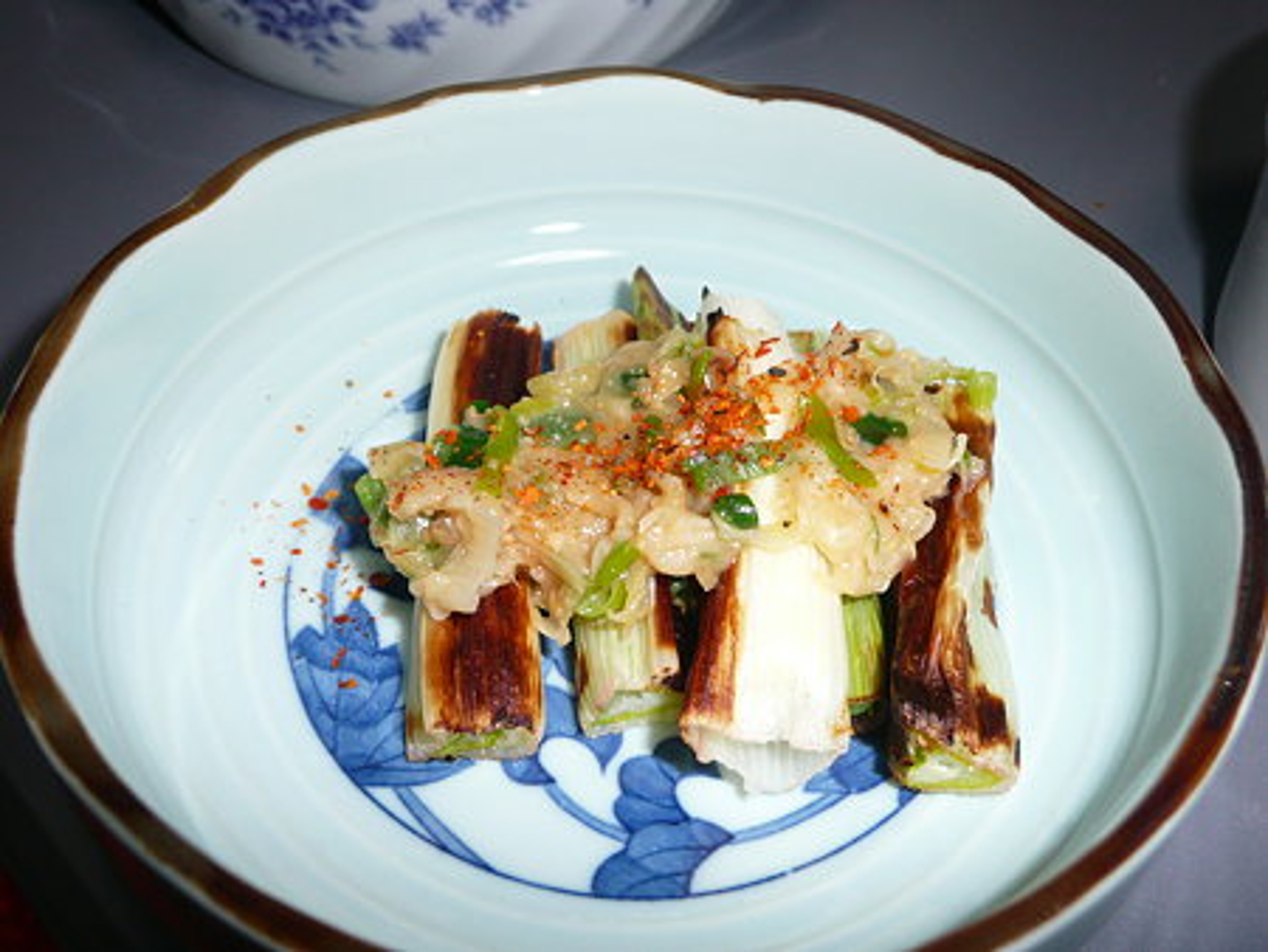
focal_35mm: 34
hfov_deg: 53.9
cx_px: 634
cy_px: 476
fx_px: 1246
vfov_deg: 41.8
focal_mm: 5.5
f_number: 3.6
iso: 100
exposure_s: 1/30
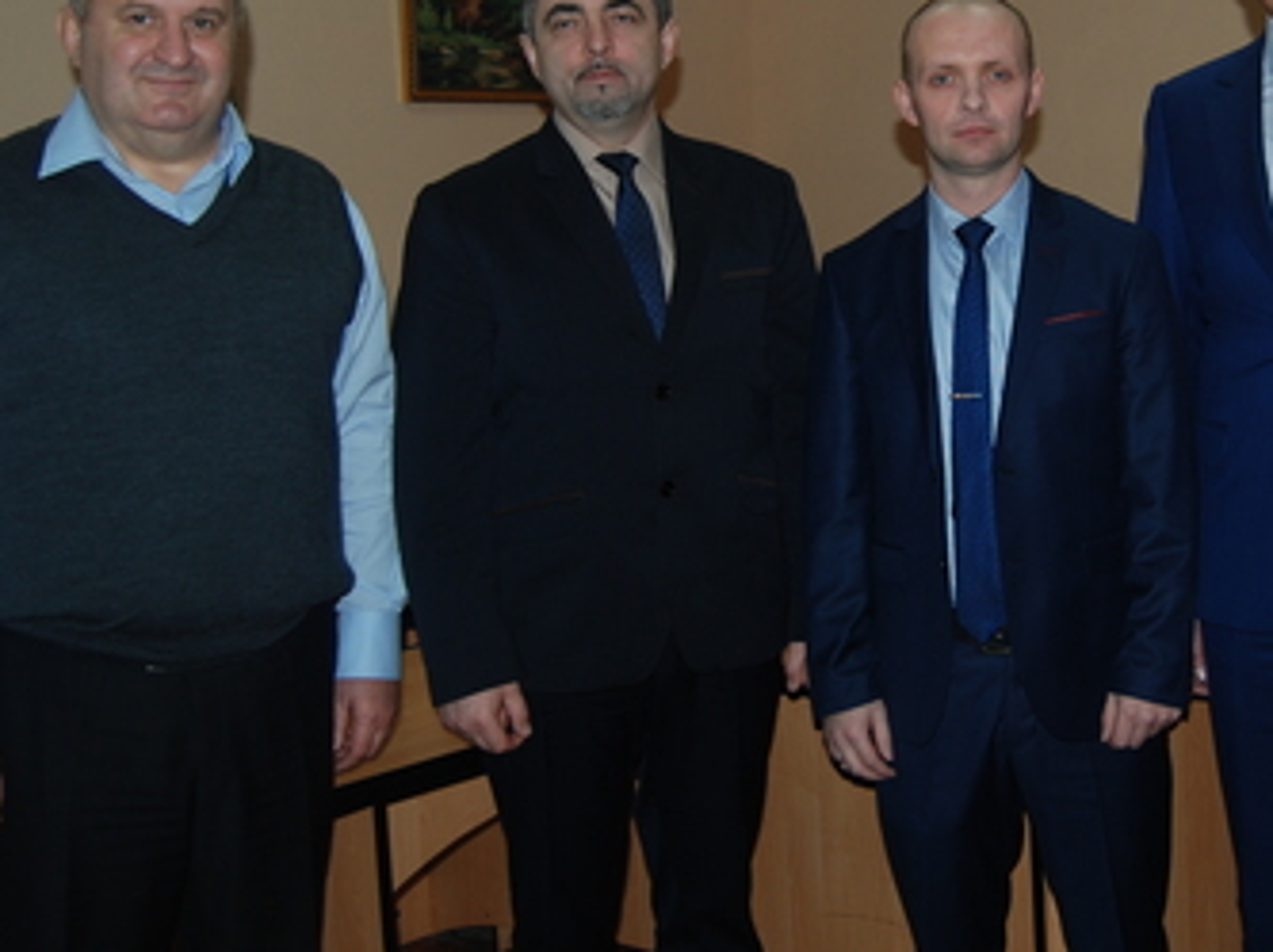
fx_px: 1837
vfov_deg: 28.6
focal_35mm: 50
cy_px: 241
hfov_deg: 37.3
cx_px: 960
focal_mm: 18
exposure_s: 1/60
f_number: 3.5
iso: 125
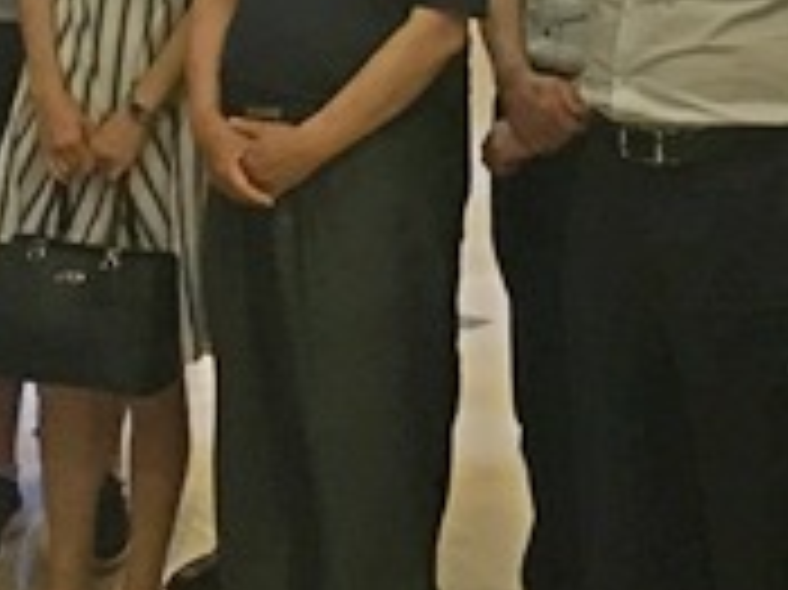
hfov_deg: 18.2
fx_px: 2411
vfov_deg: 13.1
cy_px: -306
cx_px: 752
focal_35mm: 106
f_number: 2.2
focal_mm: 4.15
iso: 250
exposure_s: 1/17
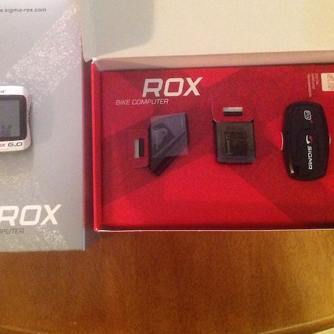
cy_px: 131
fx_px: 568
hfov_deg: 32.7
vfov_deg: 32.7
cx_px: 141
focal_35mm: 52
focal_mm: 4.28
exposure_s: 1/15
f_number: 2.4
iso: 800
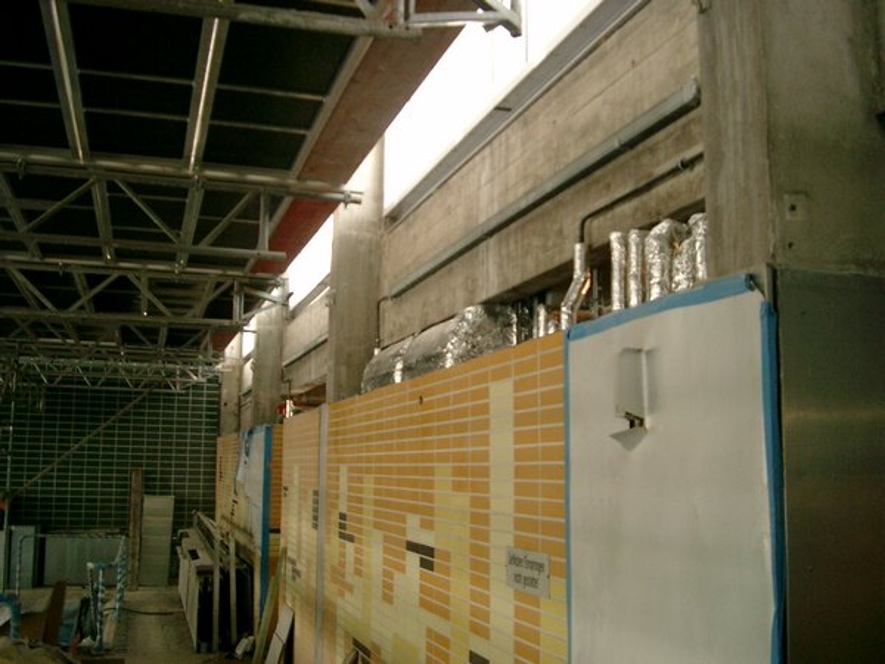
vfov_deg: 38.7
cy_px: 332
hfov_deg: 50.1
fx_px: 946
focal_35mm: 37
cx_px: 442
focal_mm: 7.6
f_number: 2.6
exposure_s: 1/15
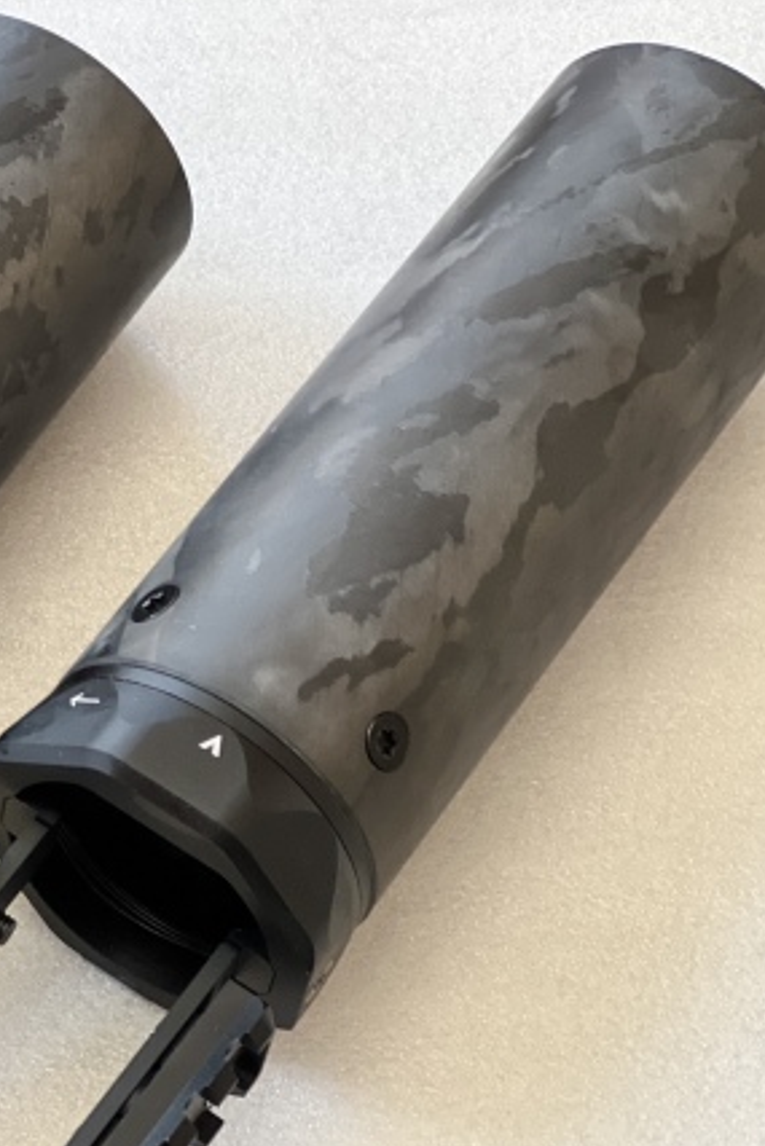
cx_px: 27
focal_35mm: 120
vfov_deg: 17.1
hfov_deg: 11.3
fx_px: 3822
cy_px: 625
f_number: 2.8
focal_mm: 9
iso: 250
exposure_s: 1/35
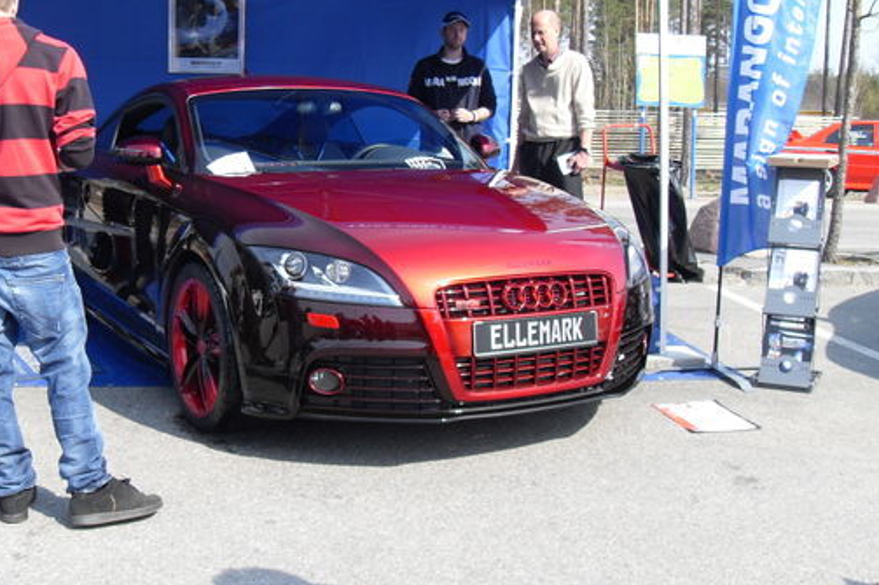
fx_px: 1098
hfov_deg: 43.5
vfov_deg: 29.8
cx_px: 381
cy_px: 264
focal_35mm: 45
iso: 80
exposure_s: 1/90
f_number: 7
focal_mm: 6.3
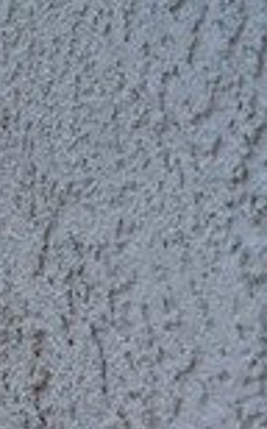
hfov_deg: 6.1
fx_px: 1971
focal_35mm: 169
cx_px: -893
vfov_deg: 11.8
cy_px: -223
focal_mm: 6.76
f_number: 1.78
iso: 80
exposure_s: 1/2041
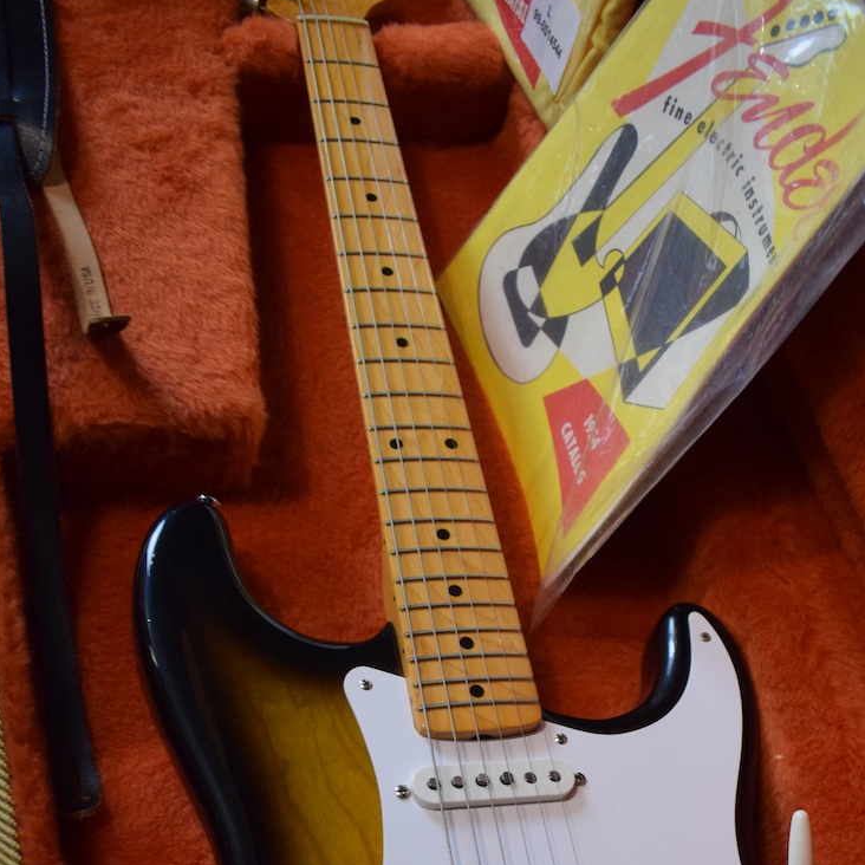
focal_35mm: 47
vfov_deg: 34.3
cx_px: 512
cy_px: 763
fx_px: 1329
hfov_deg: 36.0
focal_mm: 18
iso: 1100
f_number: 3.5
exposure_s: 1/60
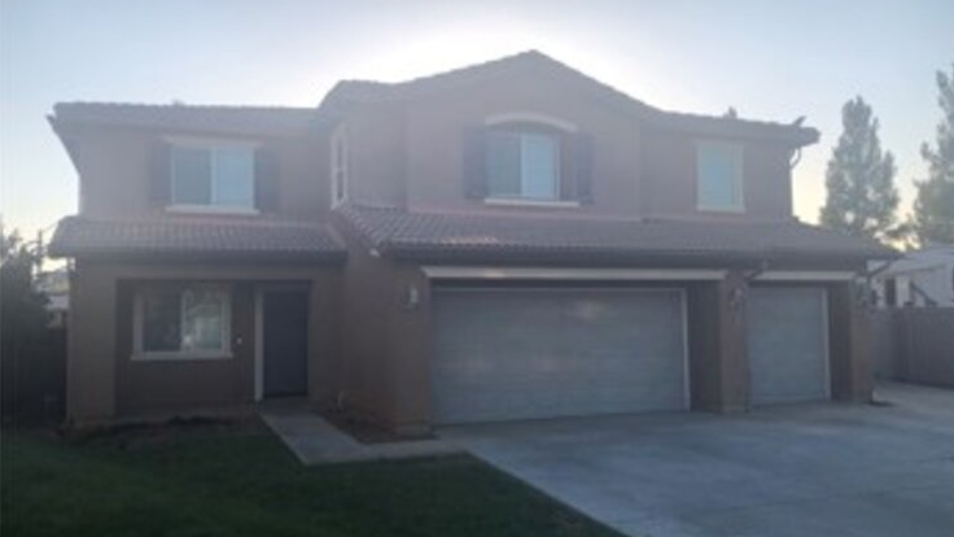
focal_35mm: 31
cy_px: 288
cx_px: 482
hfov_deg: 62.6
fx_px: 784
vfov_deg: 37.8
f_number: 1.8
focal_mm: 3.99
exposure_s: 1/1043
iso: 20
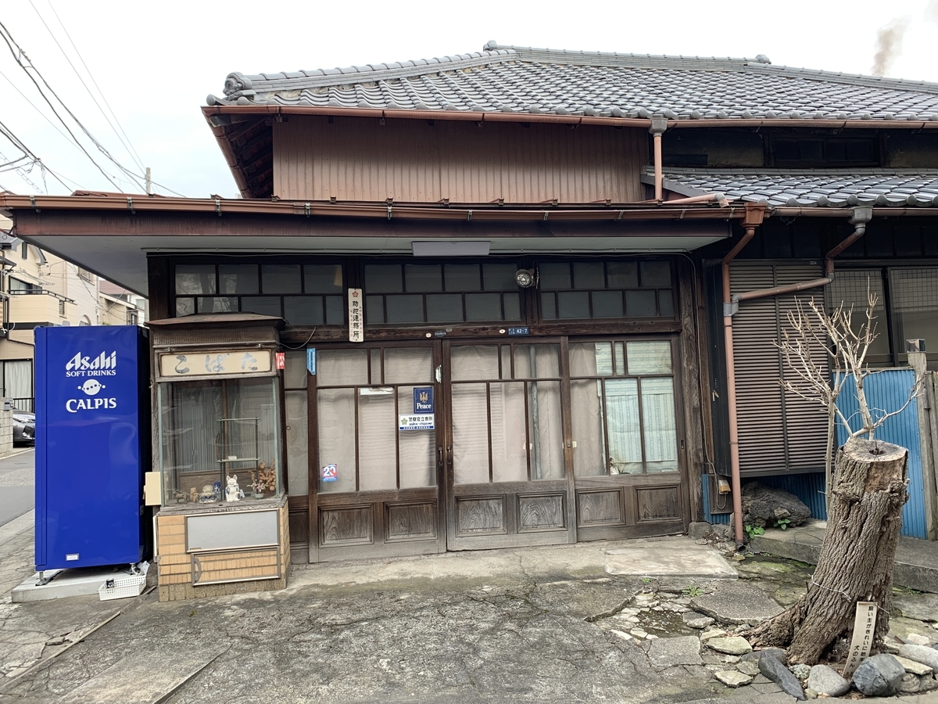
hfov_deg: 67.3
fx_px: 705
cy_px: 352
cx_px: 469
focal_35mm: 26
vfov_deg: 53.1
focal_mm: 4.25
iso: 32
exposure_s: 1/122
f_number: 1.8
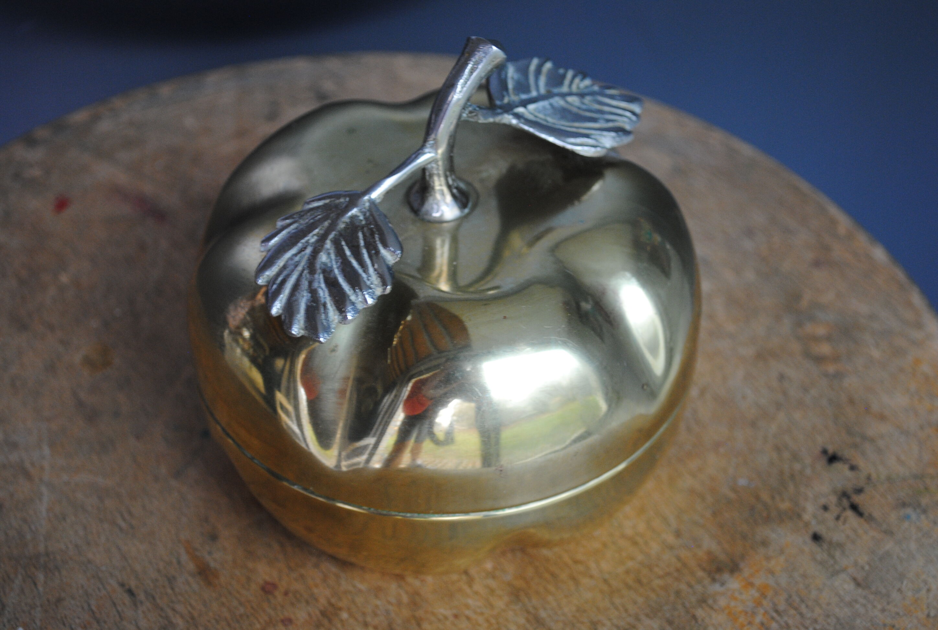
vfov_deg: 22.7
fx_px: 1567
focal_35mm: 60
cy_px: 315
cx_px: 469
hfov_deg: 33.3
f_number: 5.3
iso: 450
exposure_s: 1/30
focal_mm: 40
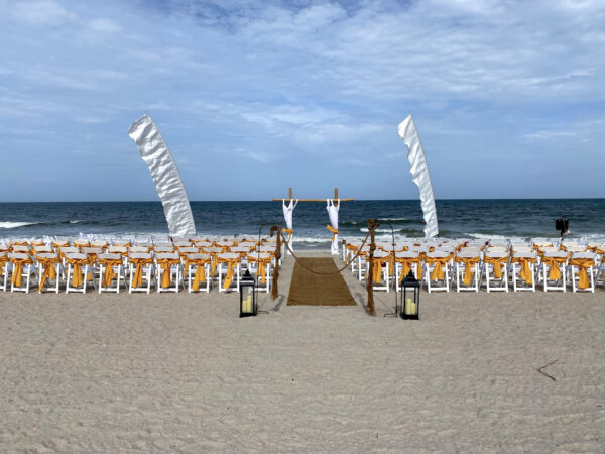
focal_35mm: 26
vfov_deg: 53.1
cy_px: 227
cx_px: 302
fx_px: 454
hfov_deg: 67.3
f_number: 1.8
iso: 32
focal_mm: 4.25
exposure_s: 1/6061
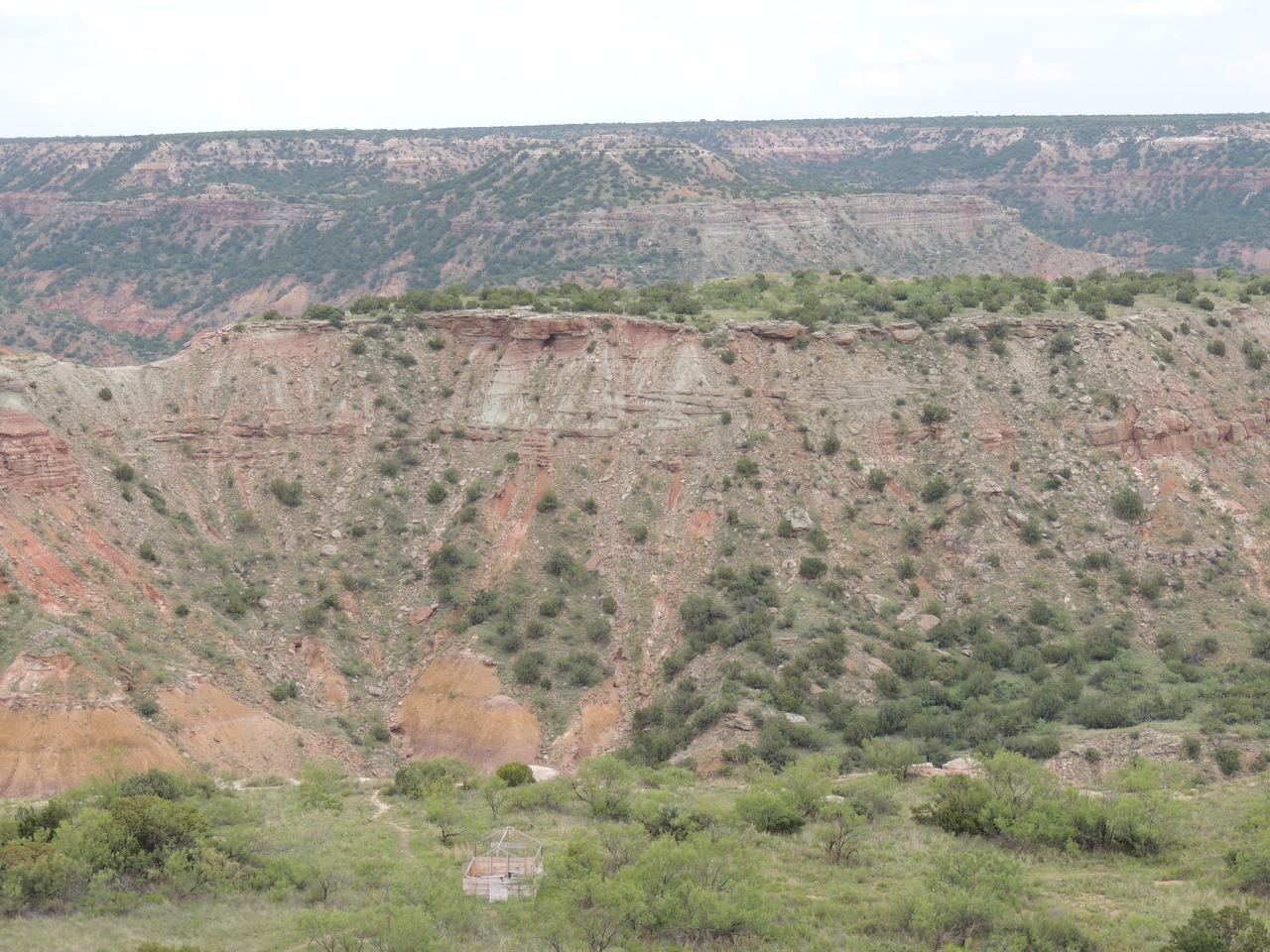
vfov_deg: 17.4
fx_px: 3119
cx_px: 635
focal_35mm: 85
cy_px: 476
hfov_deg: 23.0
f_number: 4
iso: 100
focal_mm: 15.1
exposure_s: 1/400
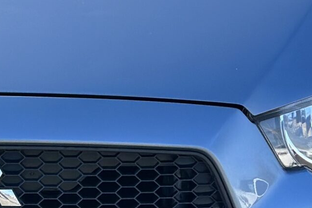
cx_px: -21
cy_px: 76
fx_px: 1725
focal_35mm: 199
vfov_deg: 6.9
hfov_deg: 10.2
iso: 80
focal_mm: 6.86
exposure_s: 1/1751
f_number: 1.78
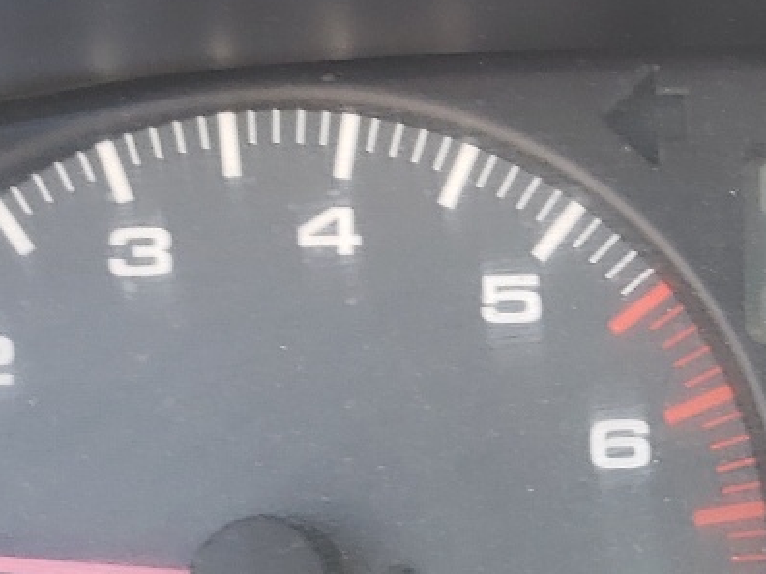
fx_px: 2323
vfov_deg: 14.1
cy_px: 358
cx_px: 849
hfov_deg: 18.0
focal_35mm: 105
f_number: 1.5
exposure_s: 1/100
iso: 62
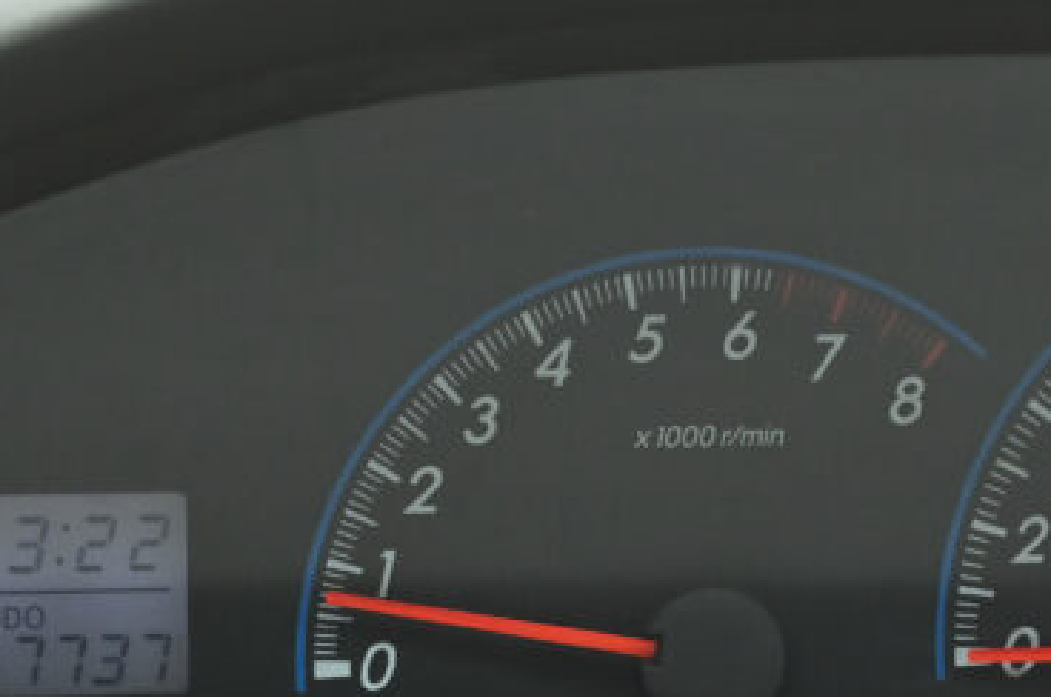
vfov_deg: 8.8
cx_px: 997
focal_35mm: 156
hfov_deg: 13.0
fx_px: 4546
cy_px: 533
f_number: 7.1
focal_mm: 56
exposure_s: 1/400
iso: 1000
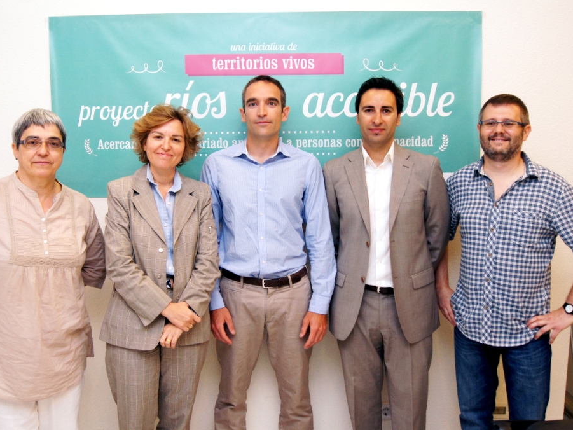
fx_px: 596
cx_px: 258
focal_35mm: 36
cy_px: 214
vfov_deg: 39.7
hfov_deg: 51.3
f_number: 7.1
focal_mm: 22
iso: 800
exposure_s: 1/60
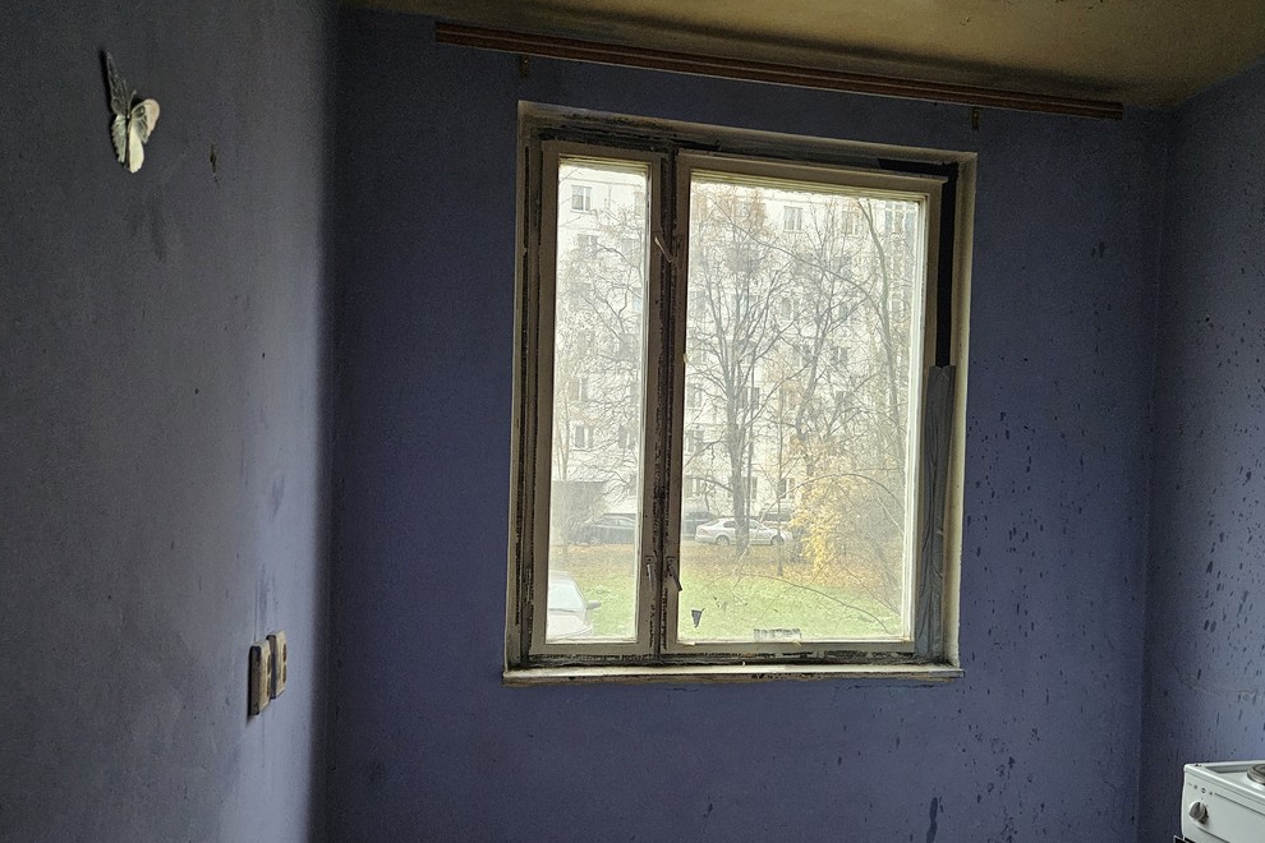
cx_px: 735
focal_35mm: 29
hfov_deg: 63.3
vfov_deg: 44.6
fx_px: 1019
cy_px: 521
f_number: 1.8
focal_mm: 5.4
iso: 1000
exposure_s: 1/200
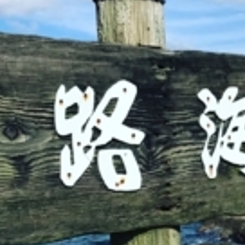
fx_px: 585
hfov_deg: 23.1
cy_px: 142
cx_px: 218
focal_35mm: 73
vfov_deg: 23.6
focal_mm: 3.99
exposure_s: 1/4566
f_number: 1.8
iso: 20
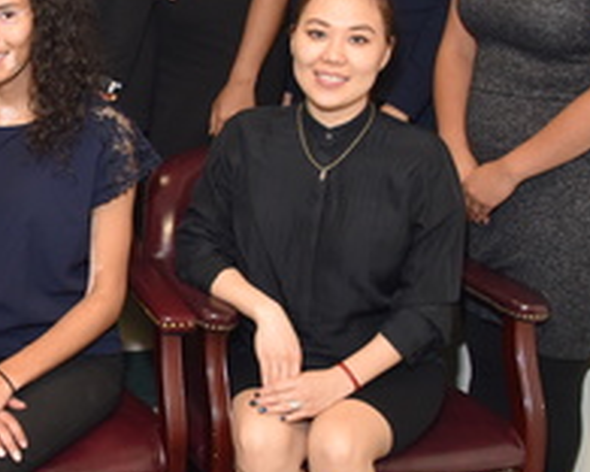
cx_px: -188
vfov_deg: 20.6
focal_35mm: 74
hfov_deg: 22.8
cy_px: 147
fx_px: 1292
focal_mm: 24
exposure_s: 1/100
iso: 800
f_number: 5
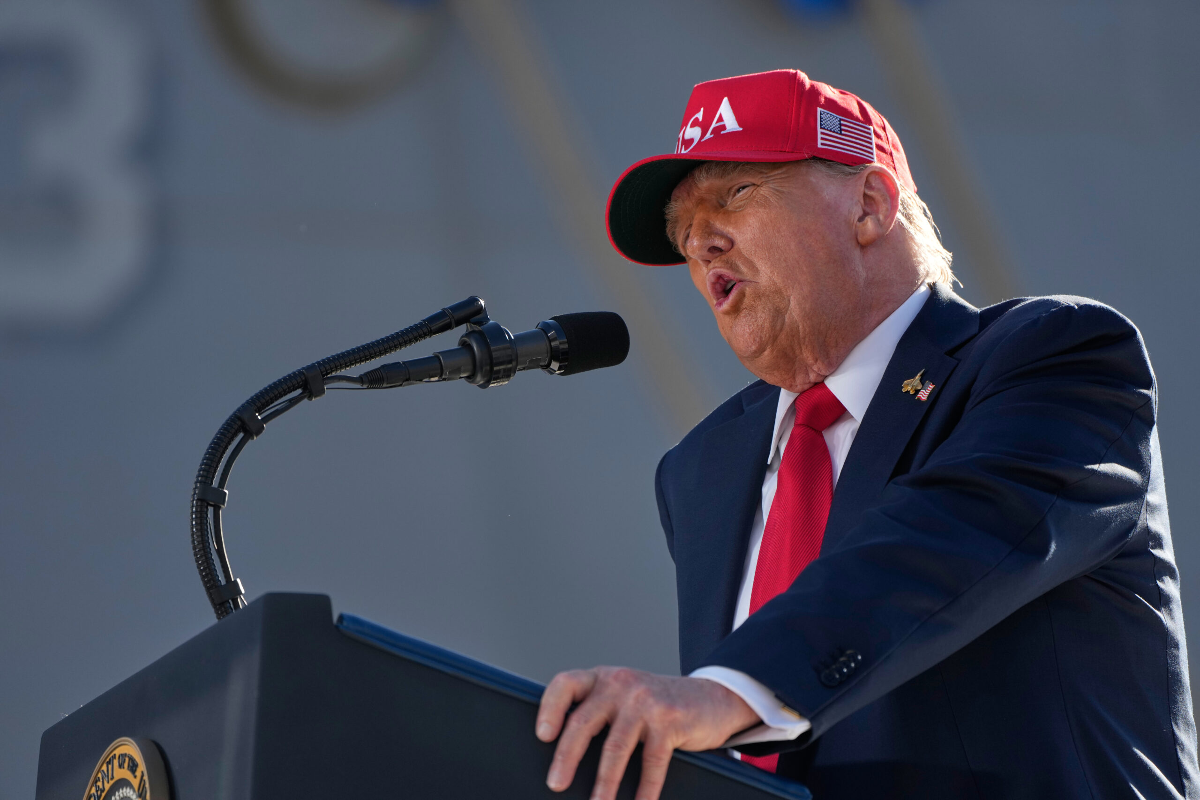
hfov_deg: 6.7
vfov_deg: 4.4
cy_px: 400
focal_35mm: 309
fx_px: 10300
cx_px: 600
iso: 500
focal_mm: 309
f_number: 5.6
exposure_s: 1/1250
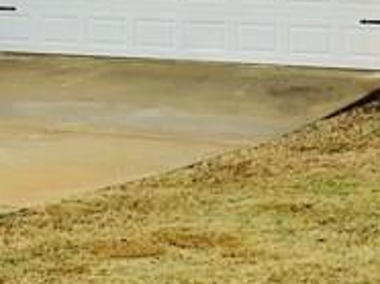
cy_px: -145
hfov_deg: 12.3
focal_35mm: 160
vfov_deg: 9.0
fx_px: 1754
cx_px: 29
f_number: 2.2
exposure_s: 1/732
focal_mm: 4.15
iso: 25
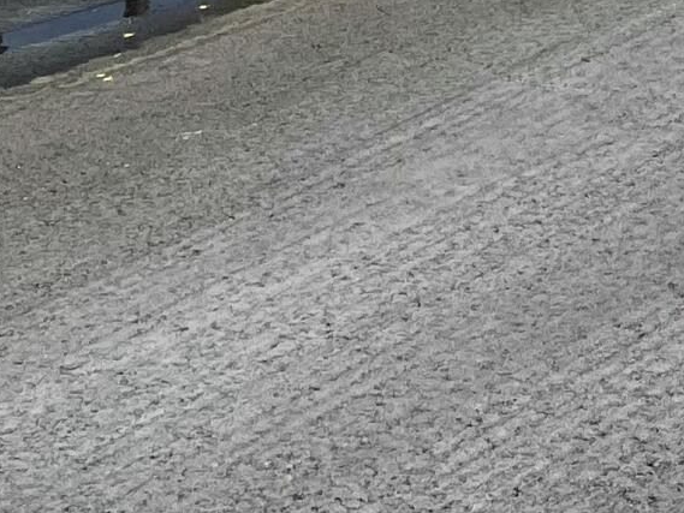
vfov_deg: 9.7
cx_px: 1277
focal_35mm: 137
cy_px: -652
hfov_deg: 12.9
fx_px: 2708
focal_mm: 4.2
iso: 32
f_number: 1.6
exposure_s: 1/4000
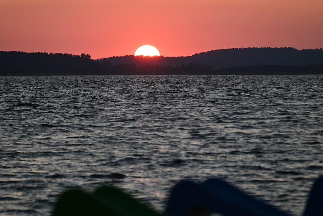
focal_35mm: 300
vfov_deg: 4.6
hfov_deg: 6.9
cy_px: 108
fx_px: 2692
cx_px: 162
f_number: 5.6
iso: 450
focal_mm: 300
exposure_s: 1/500
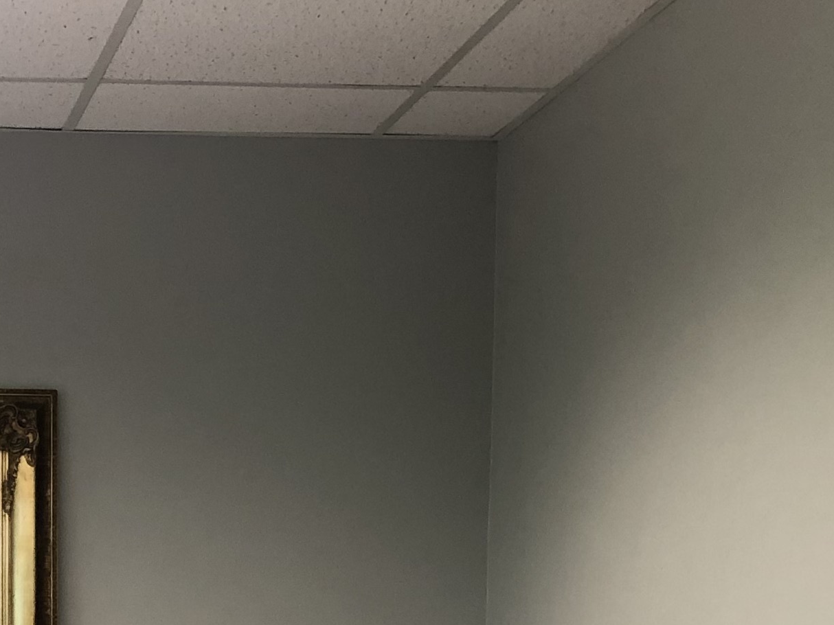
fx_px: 2240
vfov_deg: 14.5
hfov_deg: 20.3
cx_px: -35
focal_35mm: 93
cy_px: 1012
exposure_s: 1/30
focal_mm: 3.99
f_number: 1.8
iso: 40
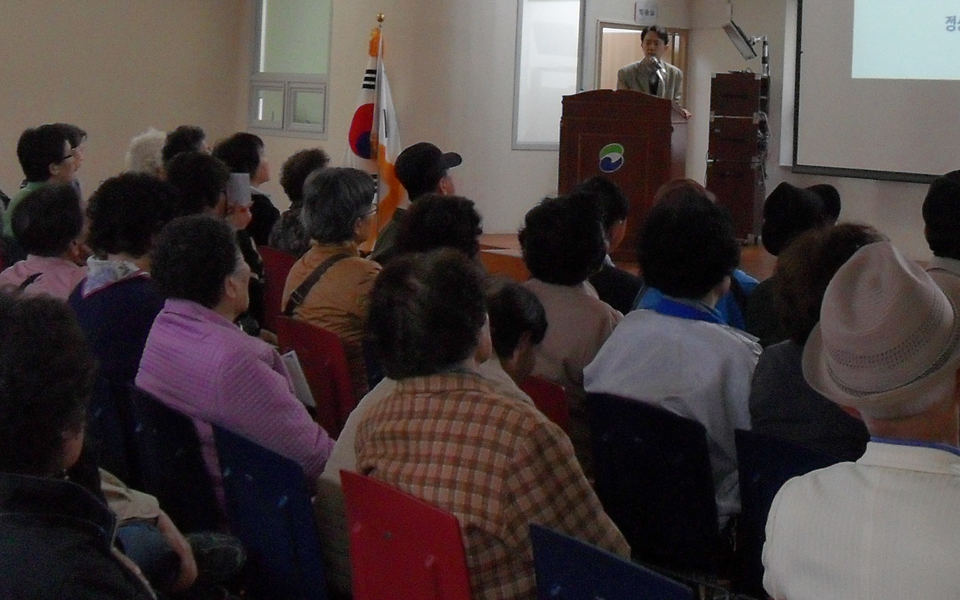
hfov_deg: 29.7
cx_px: 718
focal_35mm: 68
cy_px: 81
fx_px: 1779
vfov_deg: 18.9
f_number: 2.8
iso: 200
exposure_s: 1/30
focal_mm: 6.2
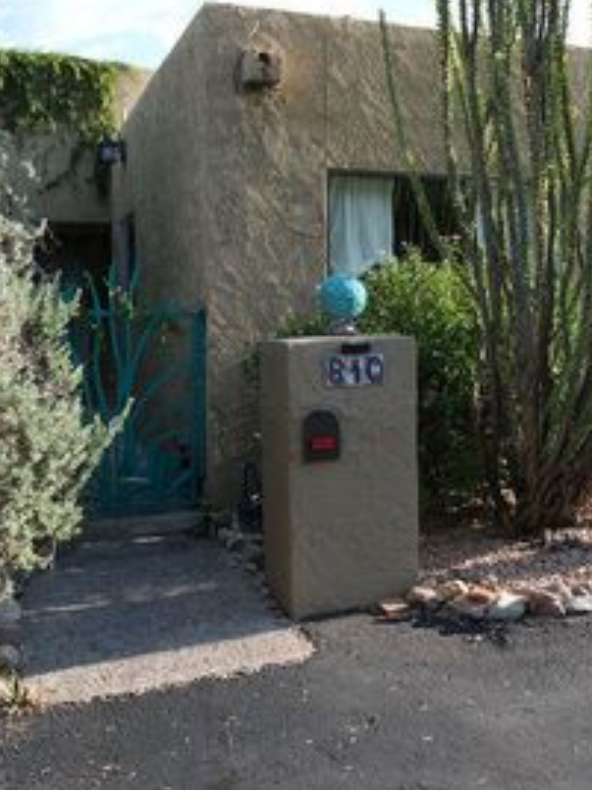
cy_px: 308
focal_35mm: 43
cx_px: 507
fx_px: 981
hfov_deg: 32.3
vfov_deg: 43.6
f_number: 3.5
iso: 125
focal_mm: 16
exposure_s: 1/340
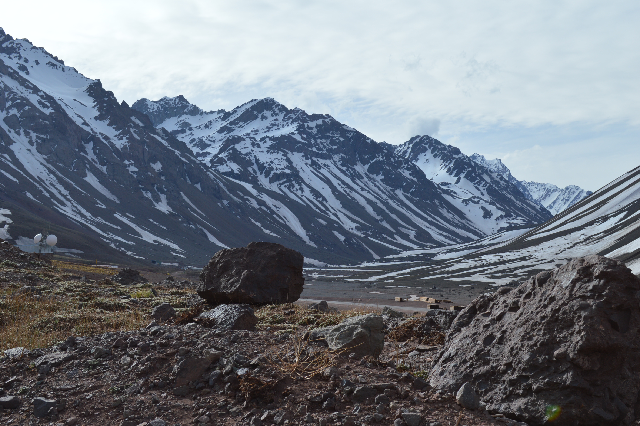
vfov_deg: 26.4
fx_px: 906
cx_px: 320
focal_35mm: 51
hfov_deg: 38.9
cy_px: 213
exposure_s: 1/250
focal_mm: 34
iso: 100
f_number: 8
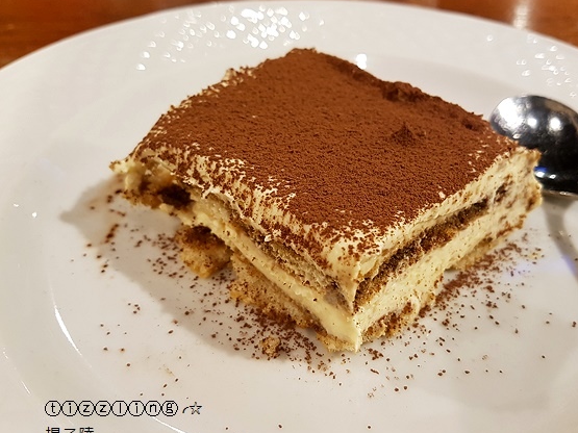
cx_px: 317
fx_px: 501
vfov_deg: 46.8
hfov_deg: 59.9
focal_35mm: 30
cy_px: 230
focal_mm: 4.2
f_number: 1.7
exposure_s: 1/24
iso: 160
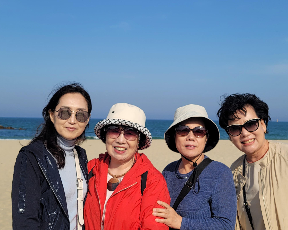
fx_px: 418
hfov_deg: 38.0
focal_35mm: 49
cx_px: 152
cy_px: 129
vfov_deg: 30.8
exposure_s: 1/1445
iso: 20
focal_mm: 7
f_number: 1.8
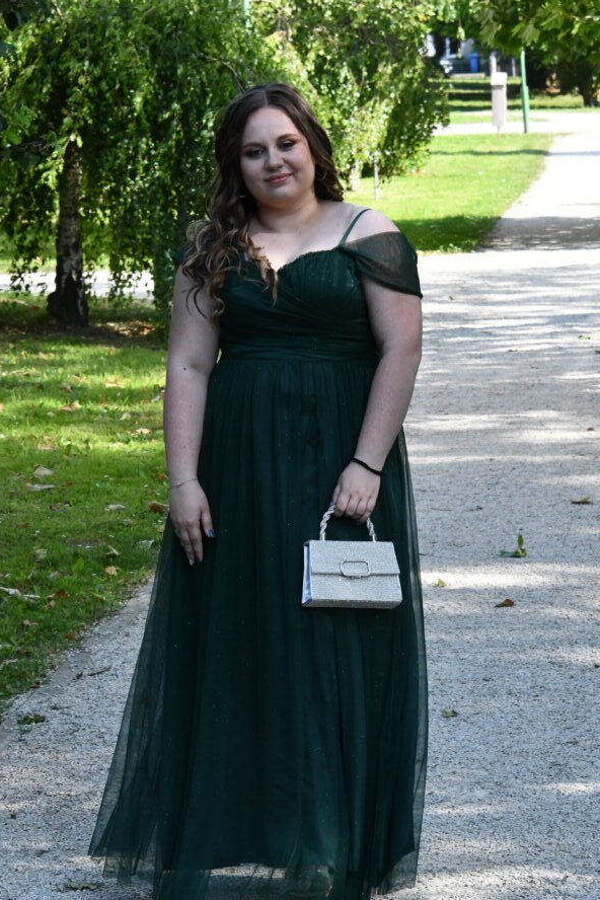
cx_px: 275
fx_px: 4325
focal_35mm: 173
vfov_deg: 11.9
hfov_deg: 7.9
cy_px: 488
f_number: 11
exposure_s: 1/500
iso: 2000
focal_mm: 100
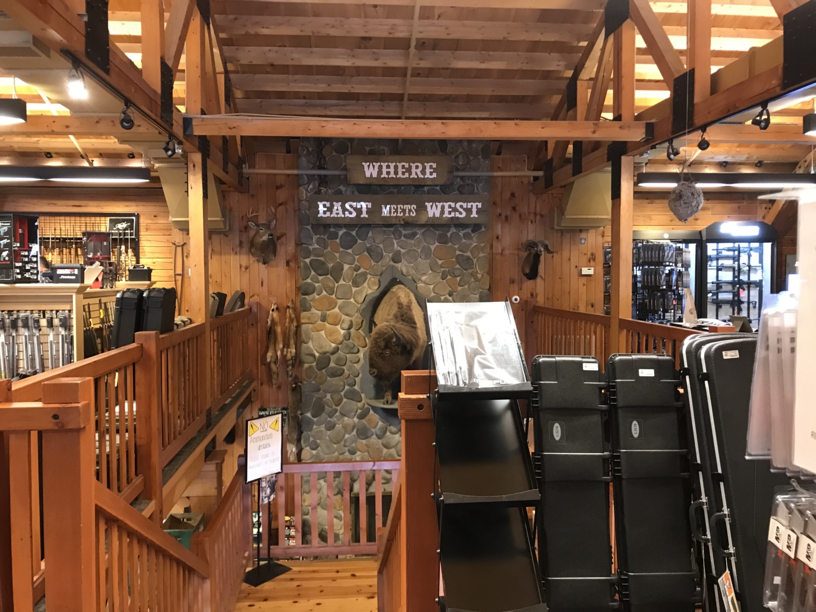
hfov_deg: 63.4
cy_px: 306
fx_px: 660
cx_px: 408
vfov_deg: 49.7
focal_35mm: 28
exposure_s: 1/13
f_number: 1.8
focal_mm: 3.99
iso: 100
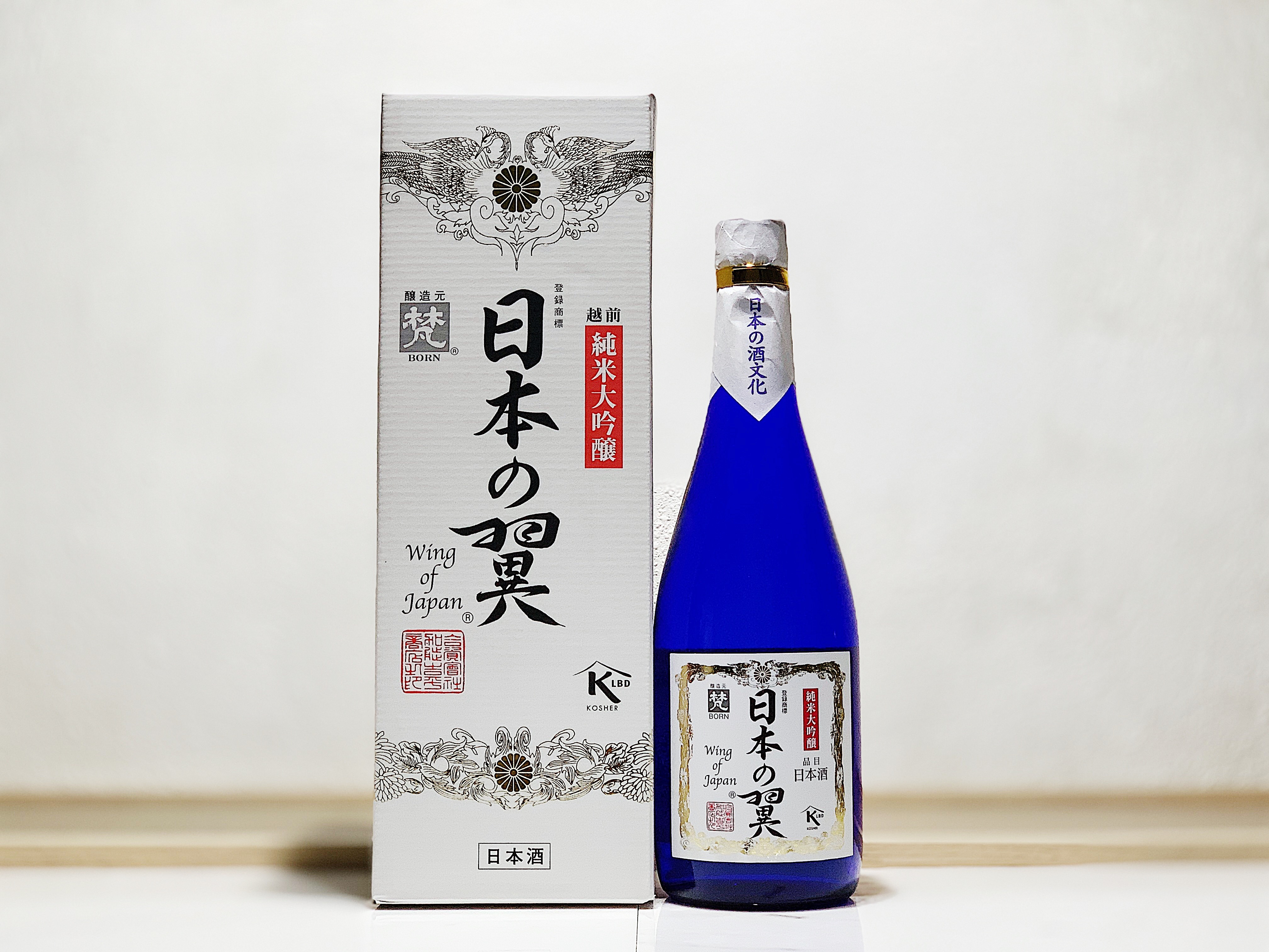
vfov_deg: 28.0
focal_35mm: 52
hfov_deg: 36.8
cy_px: 476
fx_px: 1906
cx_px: 634
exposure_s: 1/50
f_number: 2.4
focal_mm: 6
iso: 80
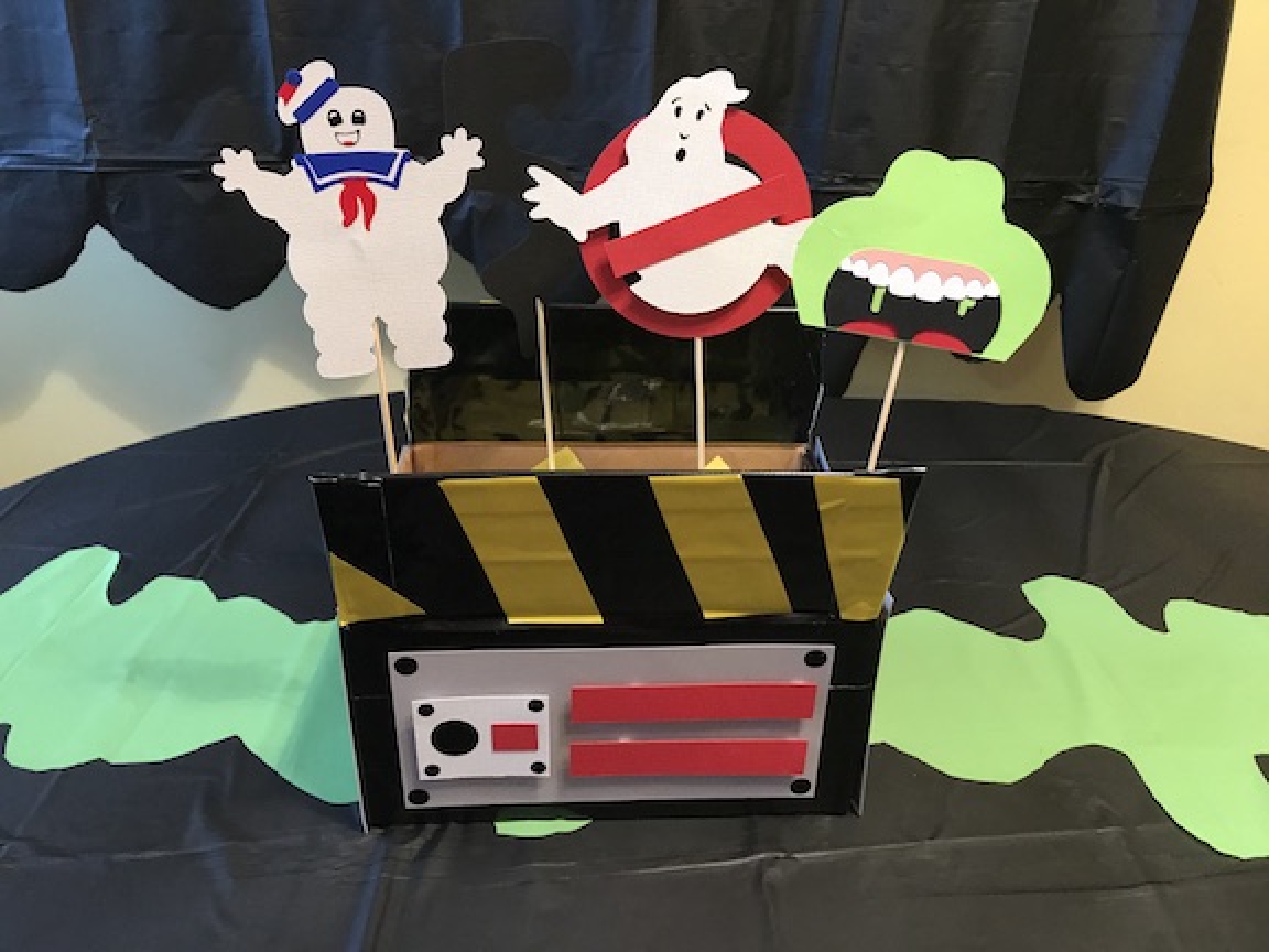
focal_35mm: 28
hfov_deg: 63.4
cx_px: 634
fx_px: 1026
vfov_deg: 49.7
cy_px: 476
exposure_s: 1/11
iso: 100
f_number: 1.8
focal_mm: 3.99
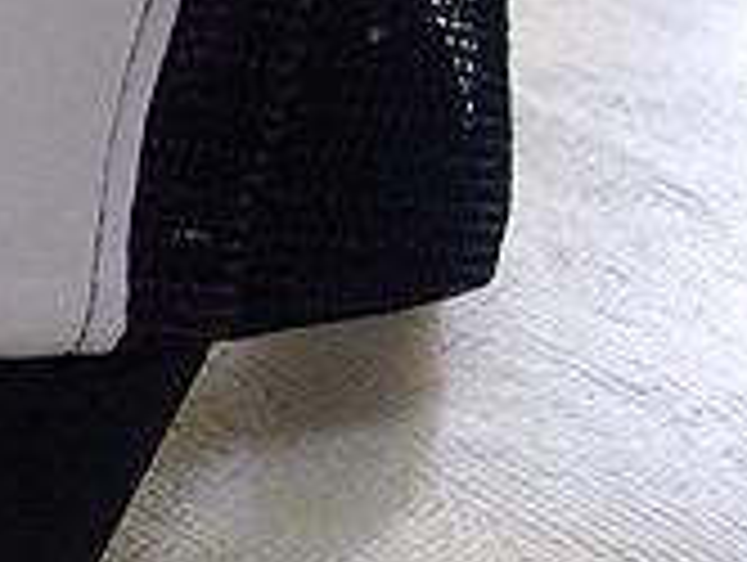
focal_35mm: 137
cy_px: 72
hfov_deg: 13.1
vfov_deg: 10.8
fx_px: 2961
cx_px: -576
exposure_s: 1/30
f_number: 2.8
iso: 400
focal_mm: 7.9
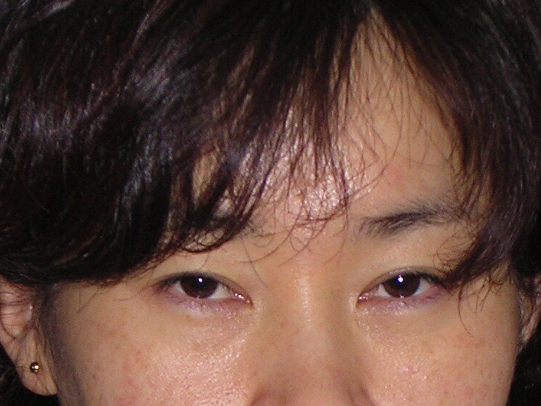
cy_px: 420
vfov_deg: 6.0
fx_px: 3878
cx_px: 303
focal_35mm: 248
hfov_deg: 8.0
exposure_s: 1/60.1
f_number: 4.3
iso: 127
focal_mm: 13.7
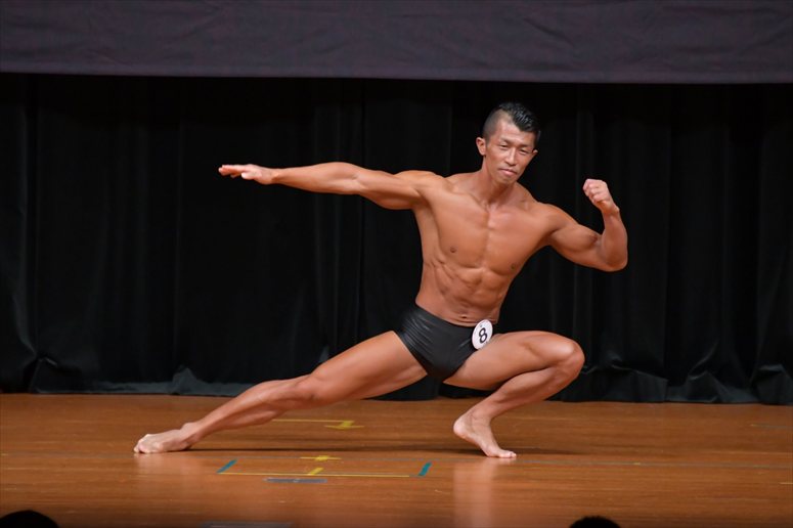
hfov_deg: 6.0
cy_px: 264
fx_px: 7596
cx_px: 396
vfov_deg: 4.0
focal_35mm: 345
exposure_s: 1/400
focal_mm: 230
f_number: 5.6
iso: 4000
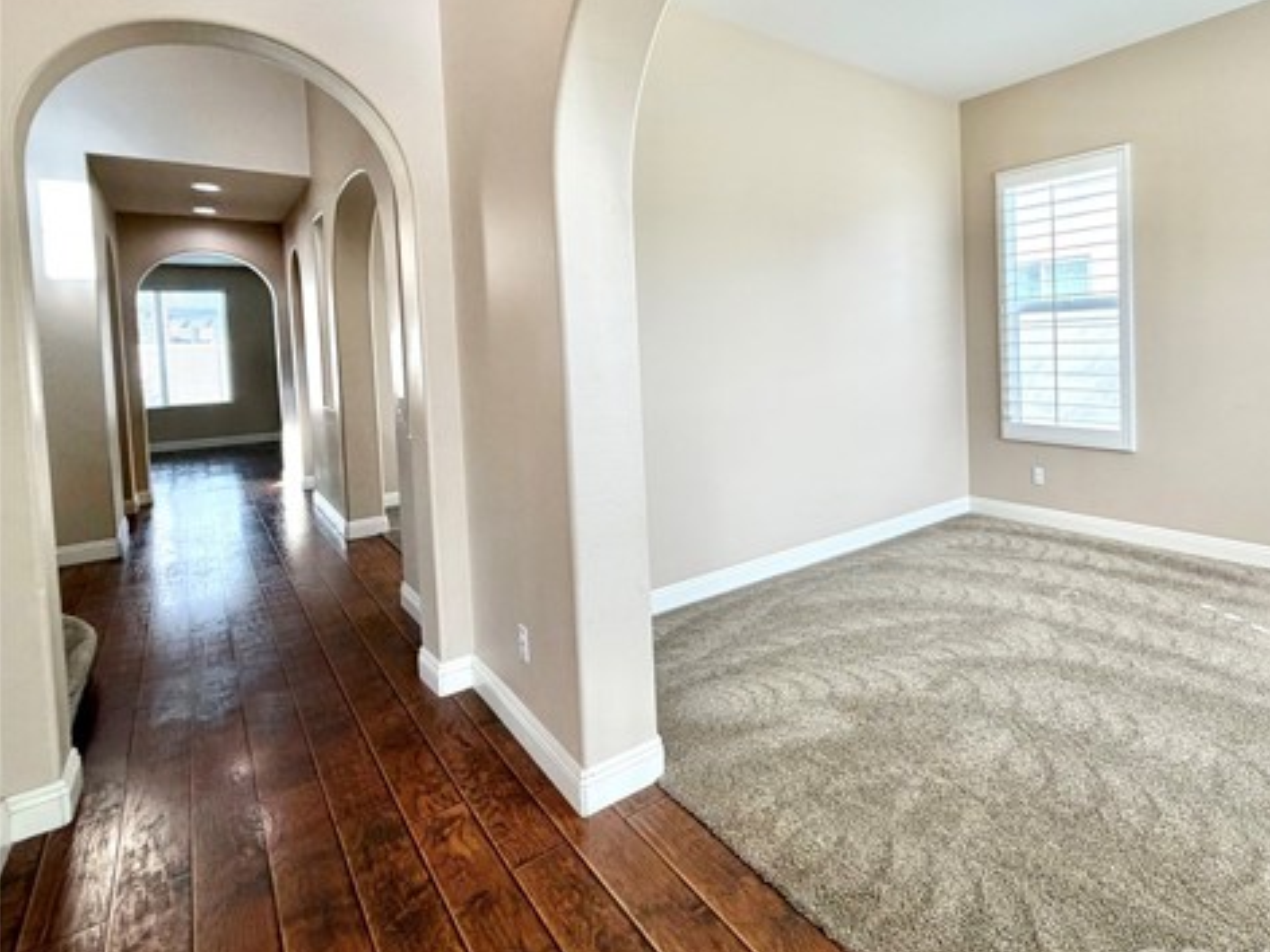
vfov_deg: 67.8
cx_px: 858
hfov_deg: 81.5
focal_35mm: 19
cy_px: 366
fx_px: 697
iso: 50
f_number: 2.2
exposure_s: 1/120
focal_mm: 2.22
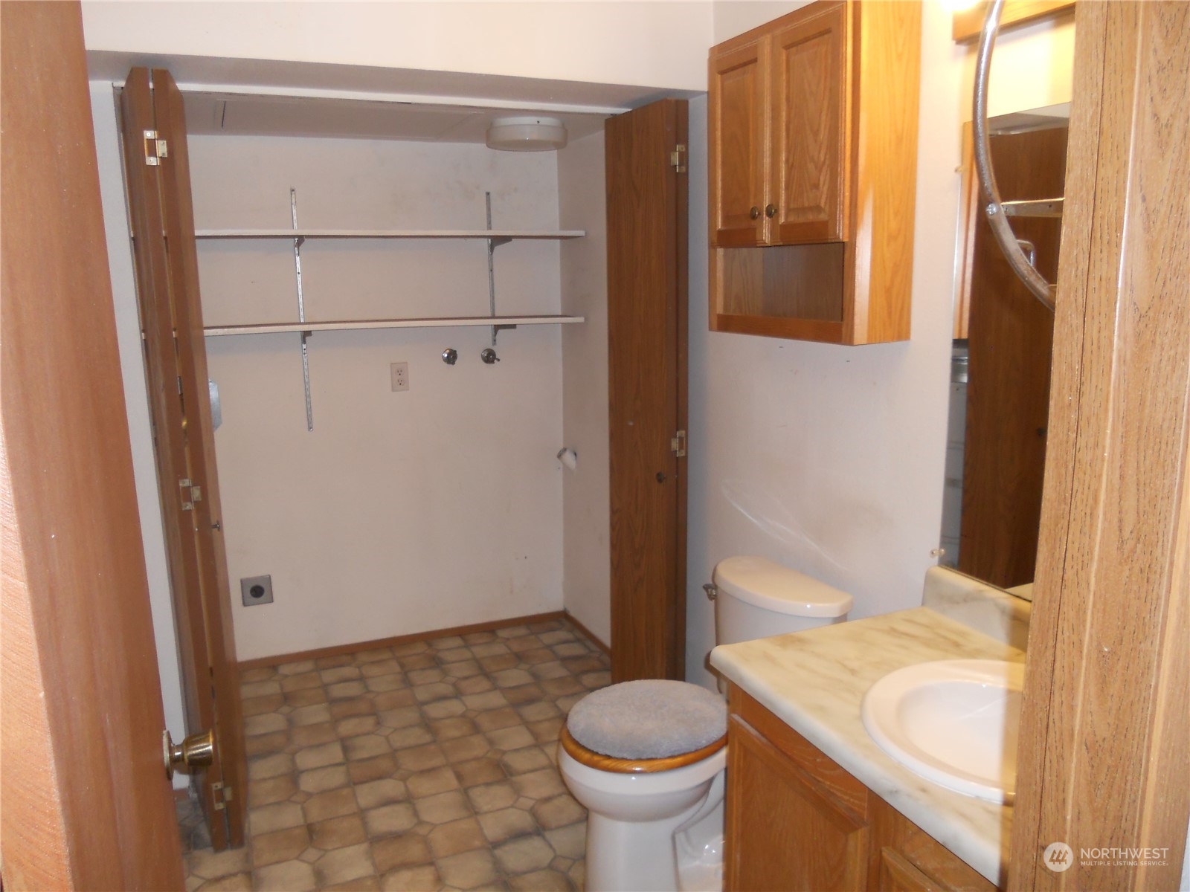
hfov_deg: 65.3
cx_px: 595
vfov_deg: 51.4
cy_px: 446
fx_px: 928
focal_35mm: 27
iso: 200
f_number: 3.2
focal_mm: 4.9
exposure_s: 1/25
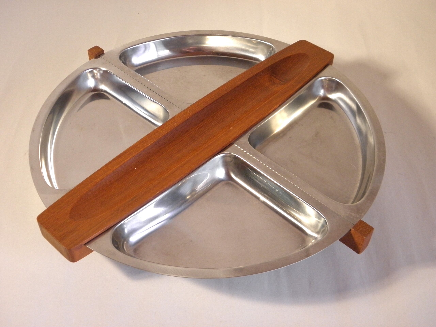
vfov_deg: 35.1
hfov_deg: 45.8
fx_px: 516
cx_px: 218
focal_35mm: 41
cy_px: 164
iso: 200
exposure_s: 1/40
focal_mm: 7.5
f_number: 3.8
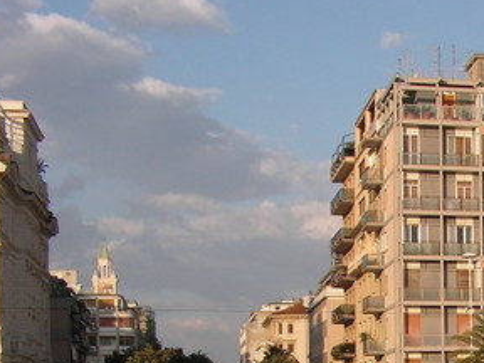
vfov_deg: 14.2
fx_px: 1398
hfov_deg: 18.1
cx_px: 652
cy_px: 472
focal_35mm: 100
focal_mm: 6
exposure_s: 1/250
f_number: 4.8
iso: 50
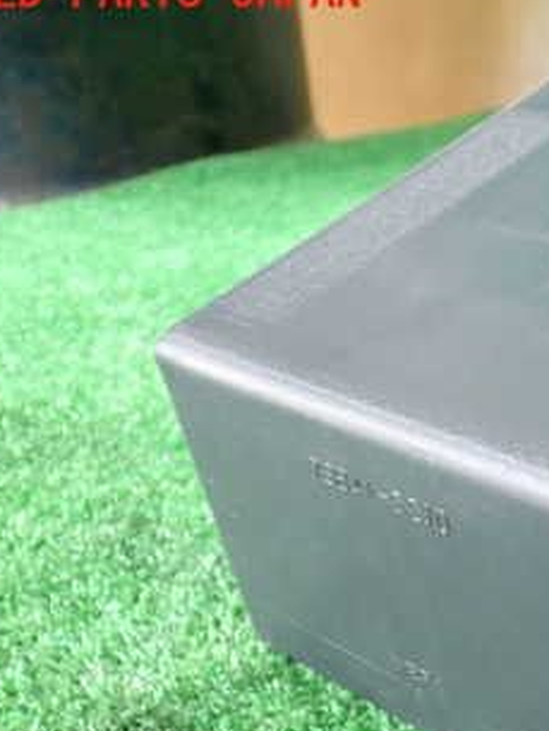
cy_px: 501
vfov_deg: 32.4
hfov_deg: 23.0
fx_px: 1247
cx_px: 645
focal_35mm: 59
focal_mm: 5.4
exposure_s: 1/40
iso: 200
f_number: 2.3
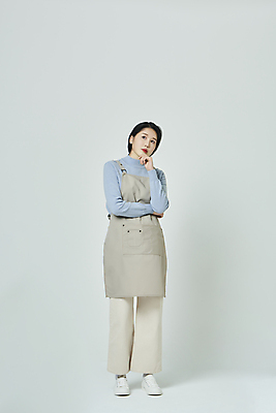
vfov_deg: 30.9
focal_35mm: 65
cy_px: 206
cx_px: 138
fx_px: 747
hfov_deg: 20.9
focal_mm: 65
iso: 100
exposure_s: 1/125
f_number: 11
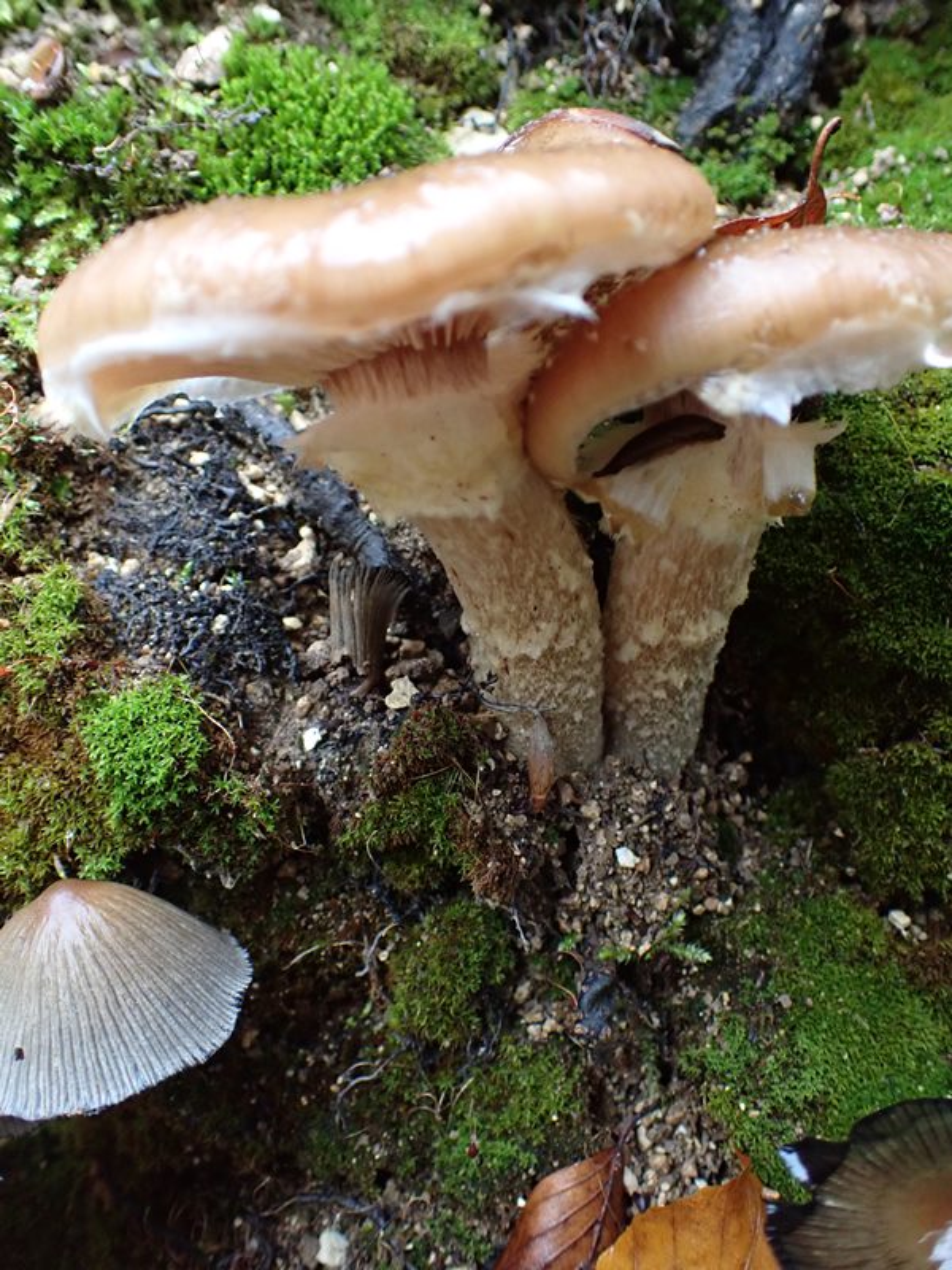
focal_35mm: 30
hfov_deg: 46.8
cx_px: 476
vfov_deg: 60.0
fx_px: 1100
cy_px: 635
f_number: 2.3
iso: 800
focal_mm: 5.4
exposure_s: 1/50
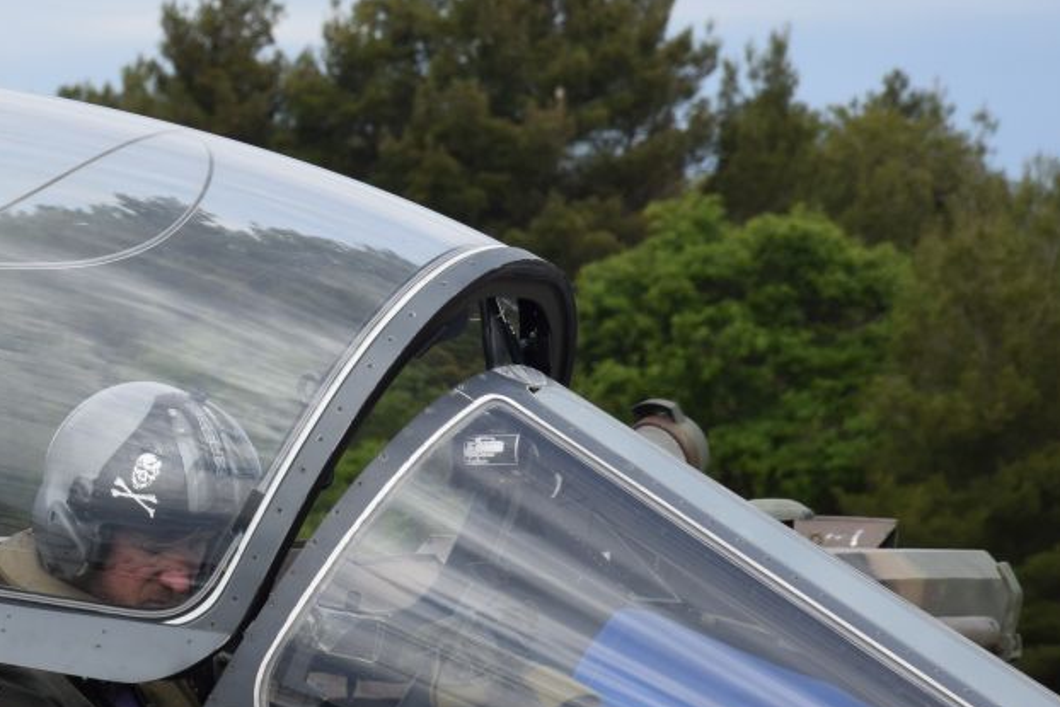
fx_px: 11935
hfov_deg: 5.1
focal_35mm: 405
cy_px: 275
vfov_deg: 3.4
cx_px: -225
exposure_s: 1/400
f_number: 10
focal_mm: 105
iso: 200
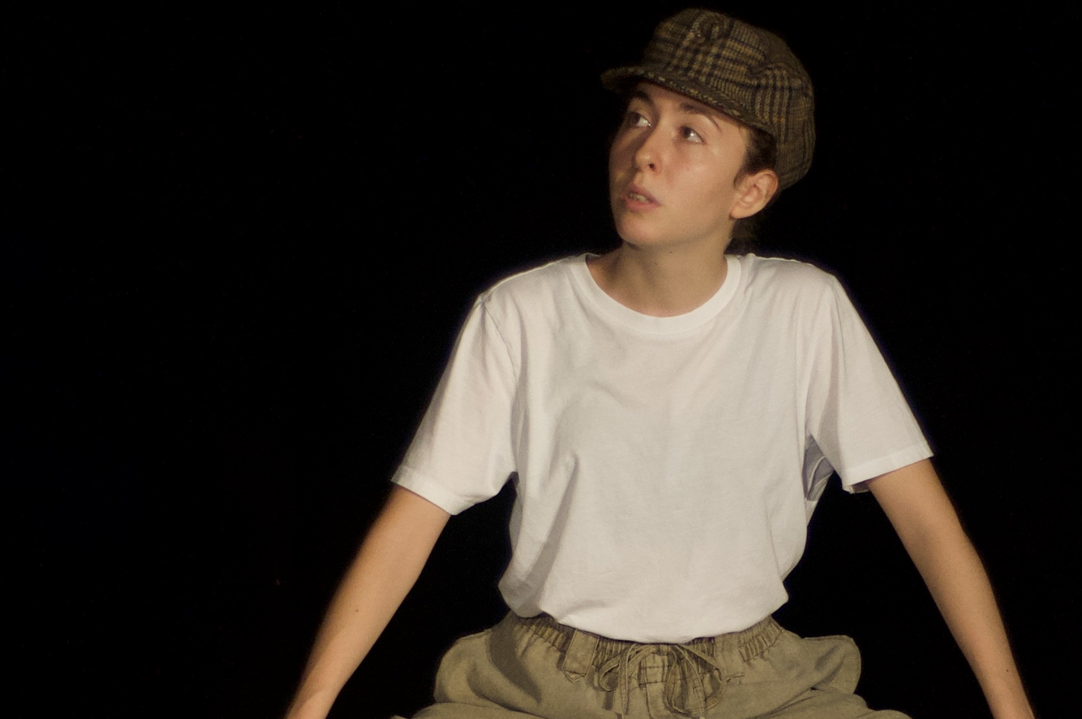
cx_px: 692
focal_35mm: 194
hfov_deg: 10.6
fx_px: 5823
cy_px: 710
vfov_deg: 7.0
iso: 800
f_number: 1.8
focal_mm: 50
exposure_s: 1/160
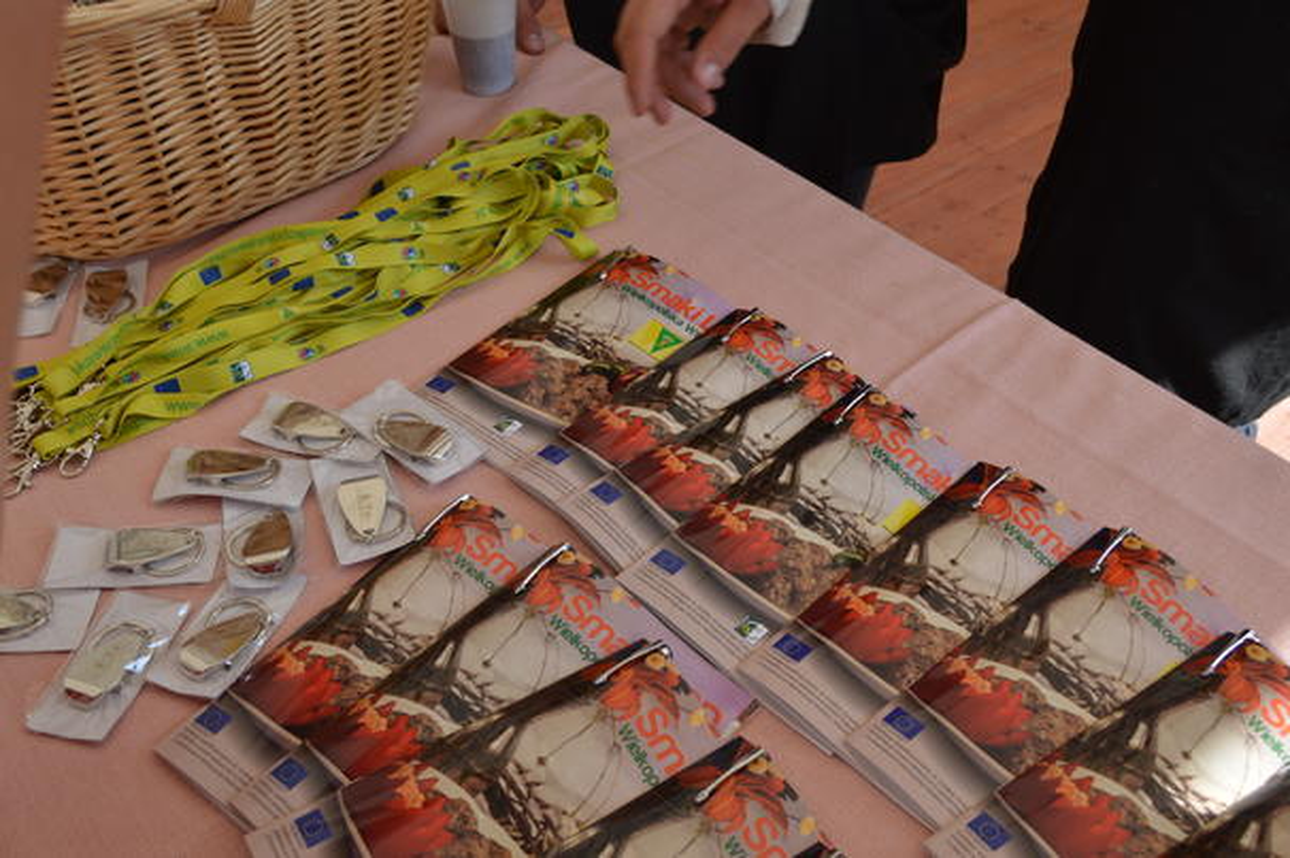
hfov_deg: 53.2
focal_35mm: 36
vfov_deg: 36.8
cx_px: 645
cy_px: 429
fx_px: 1289
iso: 100
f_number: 7.1
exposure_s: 1/160
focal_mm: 24
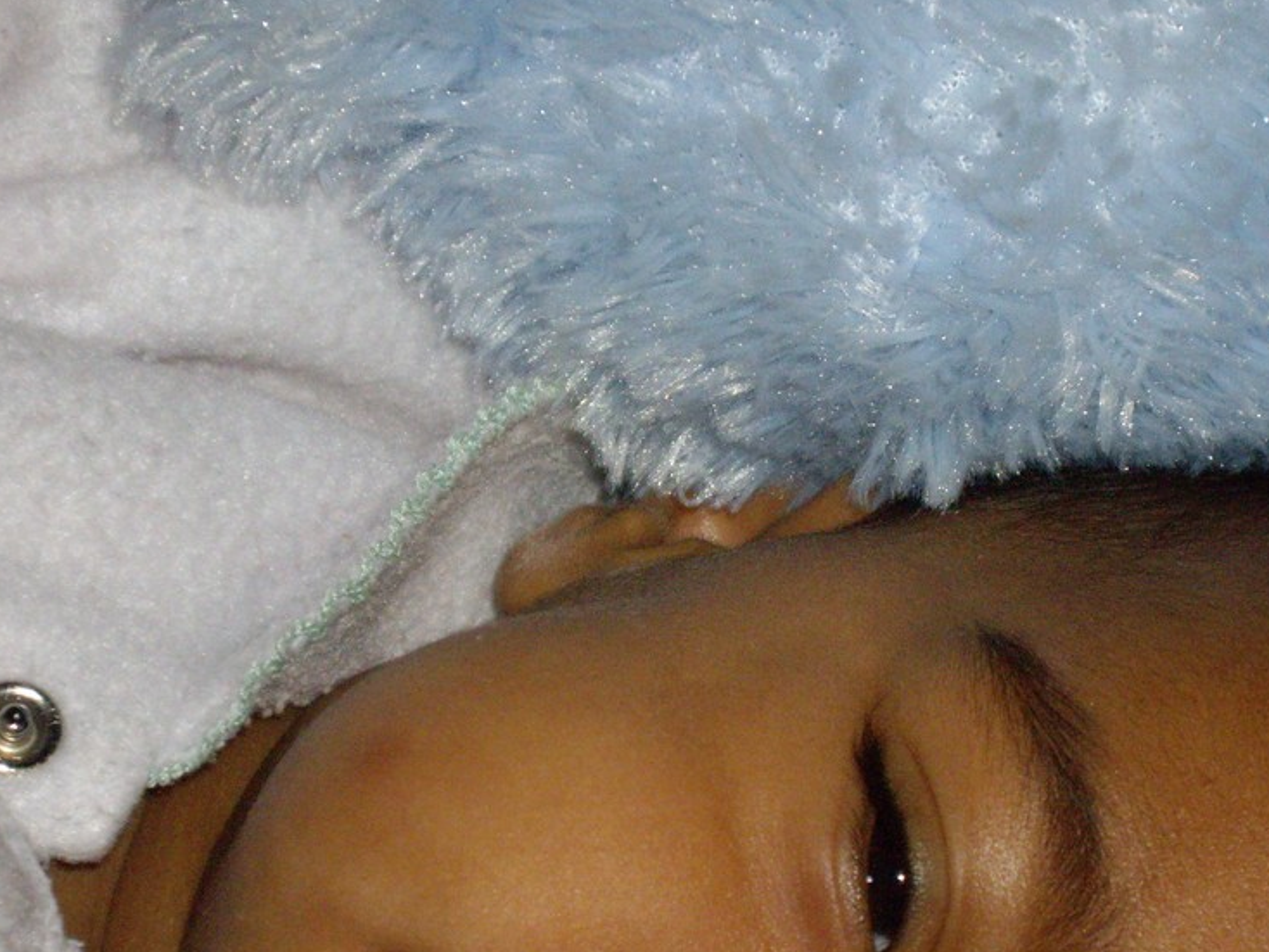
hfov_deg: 12.4
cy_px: 432
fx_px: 5831
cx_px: 797
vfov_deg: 9.3
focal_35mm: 159
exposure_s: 1/125
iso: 400
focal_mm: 18.6
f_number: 5.2
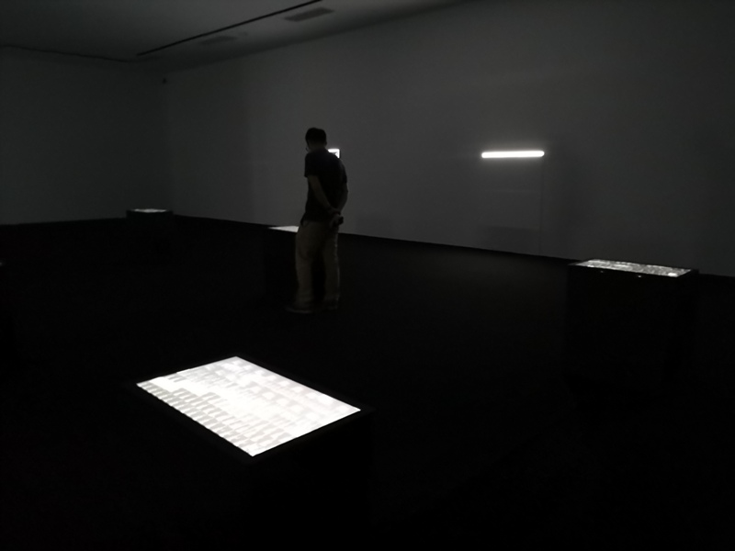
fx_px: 573
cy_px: 276
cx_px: 368
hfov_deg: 65.3
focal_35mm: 27
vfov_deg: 51.4
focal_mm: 3.95
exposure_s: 1/17.1
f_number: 1.8
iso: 1600
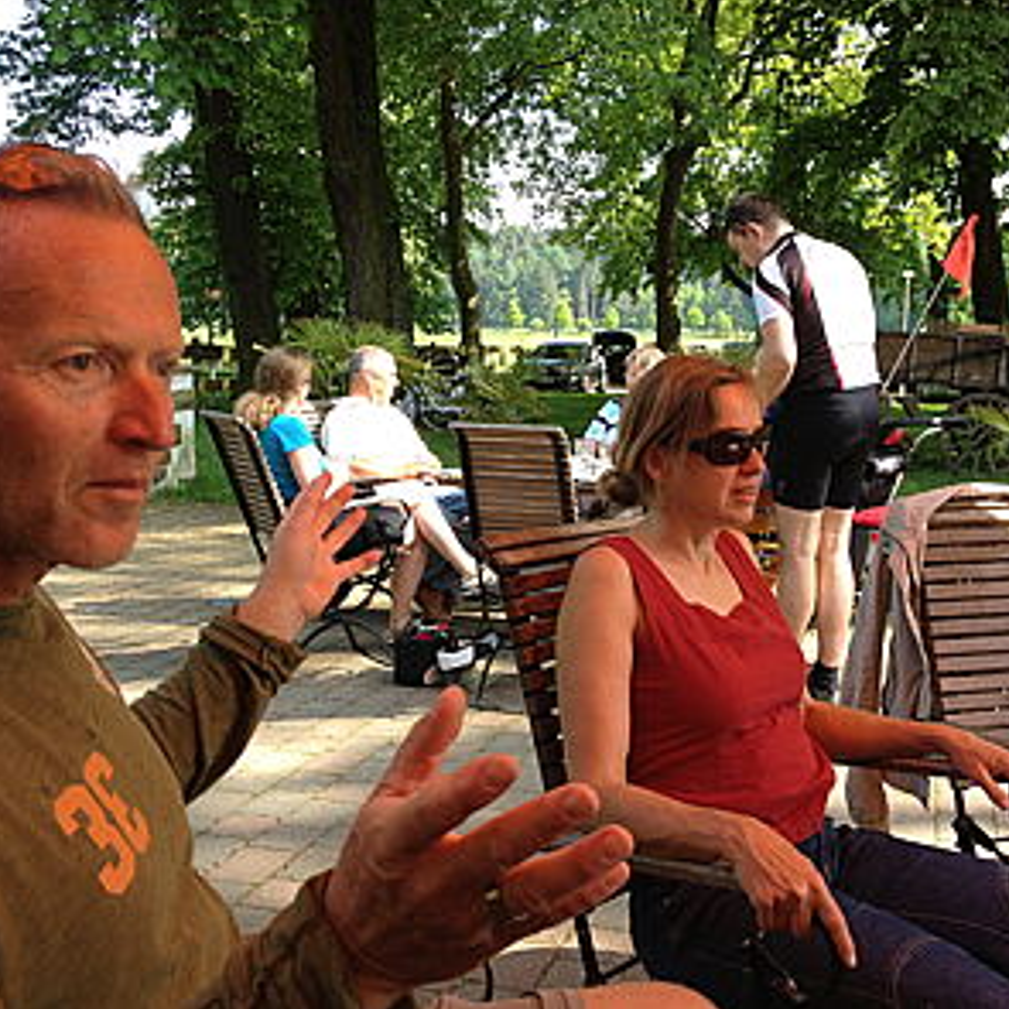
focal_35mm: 42
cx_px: 605
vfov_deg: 40.0
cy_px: 499
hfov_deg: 39.9
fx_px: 1385
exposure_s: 1/209
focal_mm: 4.28
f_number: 2.4
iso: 50
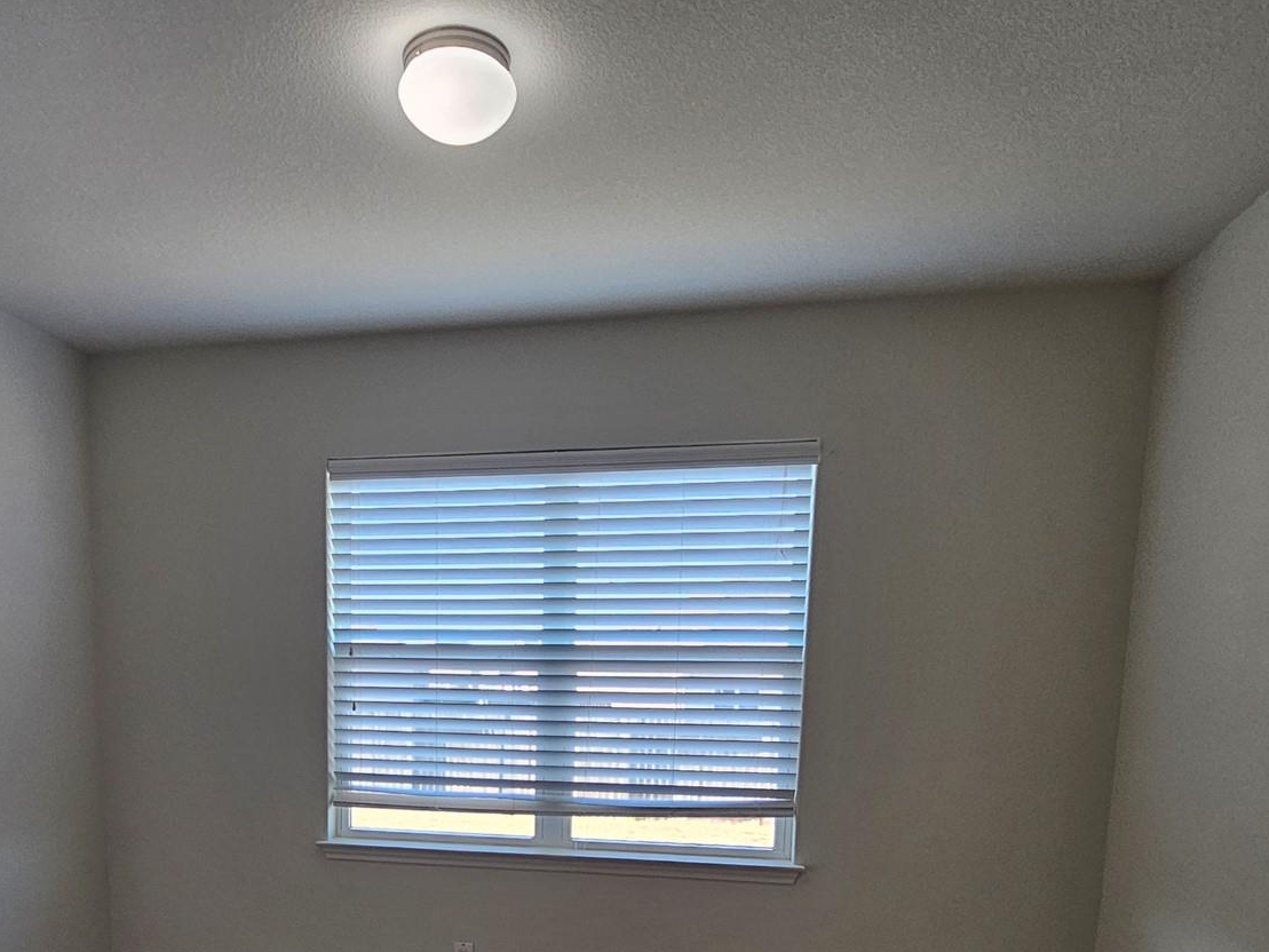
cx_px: 489
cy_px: 790
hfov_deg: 70.6
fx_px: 880
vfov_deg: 52.4
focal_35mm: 24
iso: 80
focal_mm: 2.2
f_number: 2.2
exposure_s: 1/60
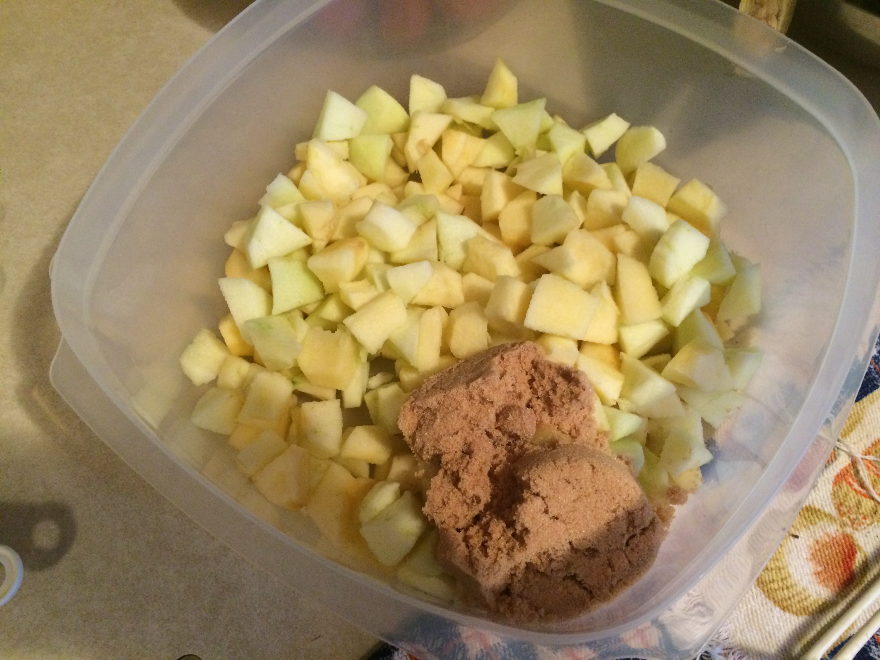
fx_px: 737
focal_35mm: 29
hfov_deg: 61.7
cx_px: 440
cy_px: 330
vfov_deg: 48.2
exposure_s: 1/30
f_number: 2.2
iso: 250
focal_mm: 4.15
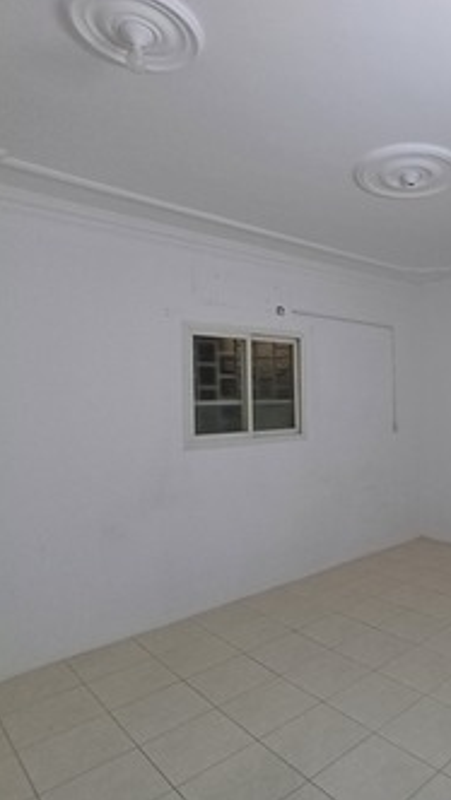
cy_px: 392
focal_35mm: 24
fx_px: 510
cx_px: 392
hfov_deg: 44.2
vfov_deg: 76.3
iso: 160
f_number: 2.2
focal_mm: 1.64
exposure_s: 1/60
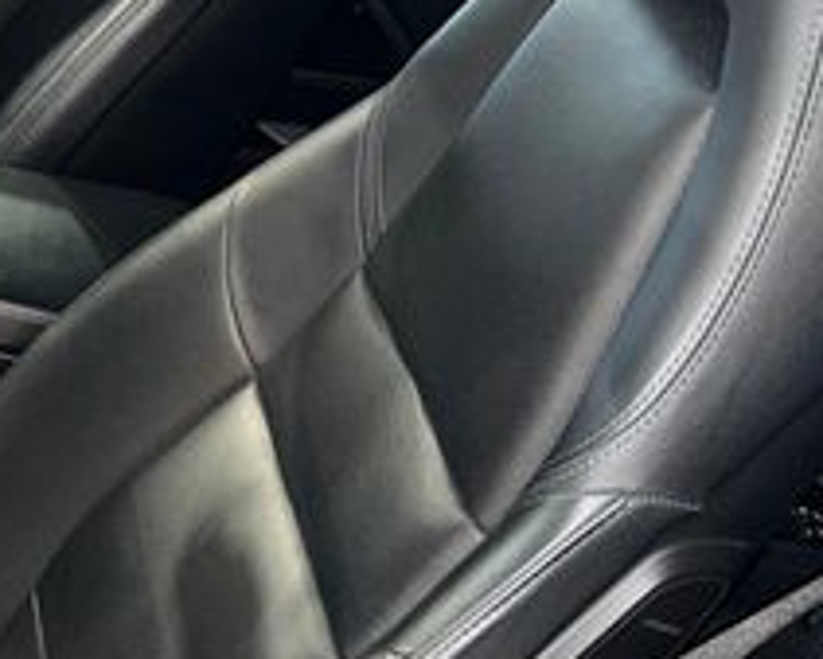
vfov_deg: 21.4
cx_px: 12
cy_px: 487
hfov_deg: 25.5
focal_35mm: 71
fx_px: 1730
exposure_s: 1/6
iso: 200
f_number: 1.78
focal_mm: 6.76
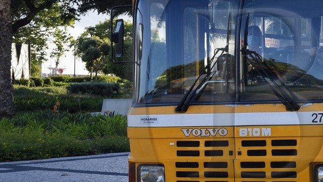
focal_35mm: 134
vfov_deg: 9.1
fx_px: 1148
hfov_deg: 15.7
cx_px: 335
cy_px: 94
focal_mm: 50
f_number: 11
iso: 200
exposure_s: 1/80
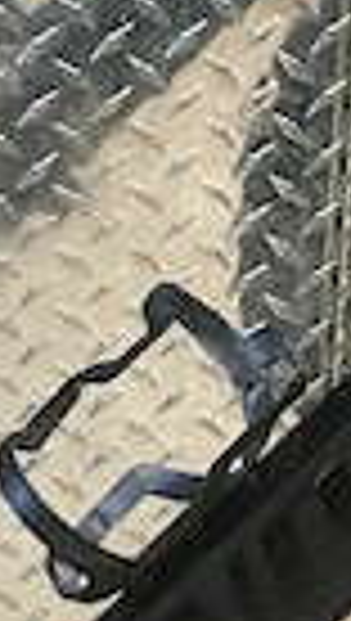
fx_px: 3017
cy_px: 346
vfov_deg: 11.8
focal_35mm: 183
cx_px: 99
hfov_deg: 6.7
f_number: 2.2
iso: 200
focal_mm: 4.15
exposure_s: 1/24
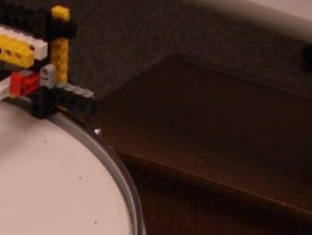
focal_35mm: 133
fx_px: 1199
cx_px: 59
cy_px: 403
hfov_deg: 14.7
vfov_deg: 10.6
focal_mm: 5.8
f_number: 2.6
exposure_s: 1/80
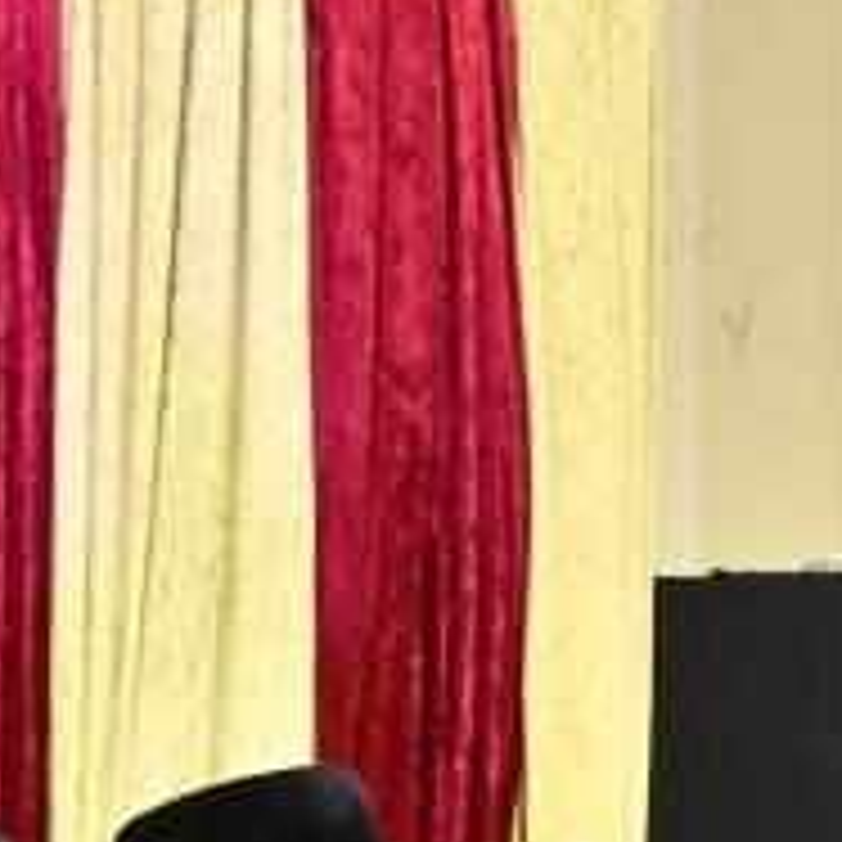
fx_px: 3082
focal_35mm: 112
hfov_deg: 15.1
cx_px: 937
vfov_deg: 15.1
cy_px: 975
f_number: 4
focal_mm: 24
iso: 1250
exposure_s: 1/160
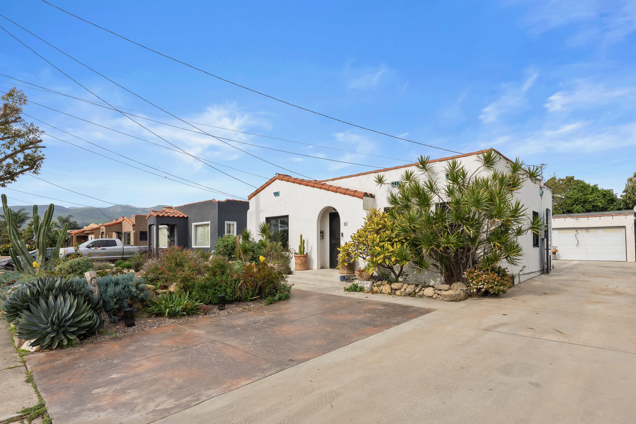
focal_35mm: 19
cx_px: 344
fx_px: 336
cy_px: 236
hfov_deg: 86.7
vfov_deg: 64.4
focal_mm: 16
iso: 320
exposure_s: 1/640
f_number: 8
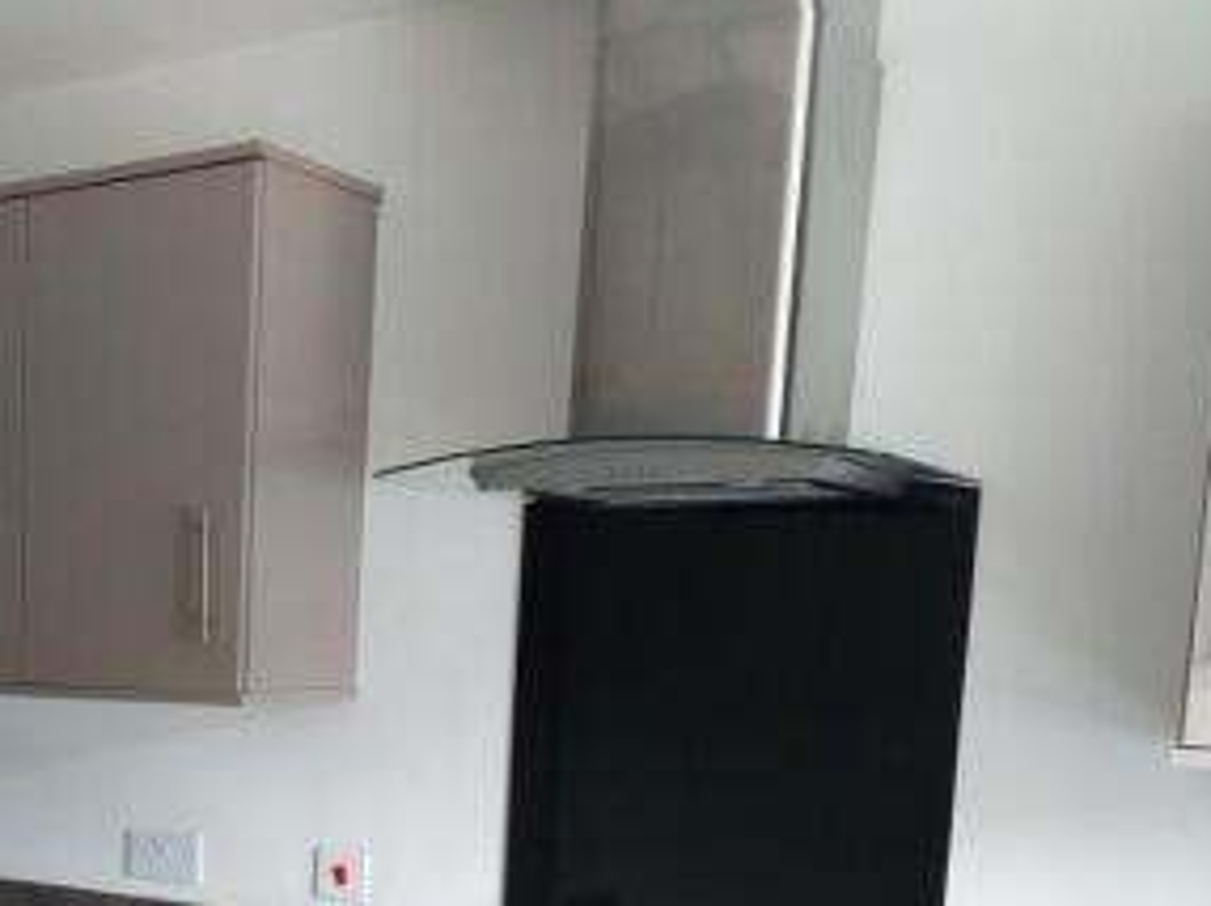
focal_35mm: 51
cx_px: 49
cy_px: 883
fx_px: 1783
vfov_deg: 27.1
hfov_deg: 34.7
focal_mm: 5.23
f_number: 1.8
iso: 250
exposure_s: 1/100
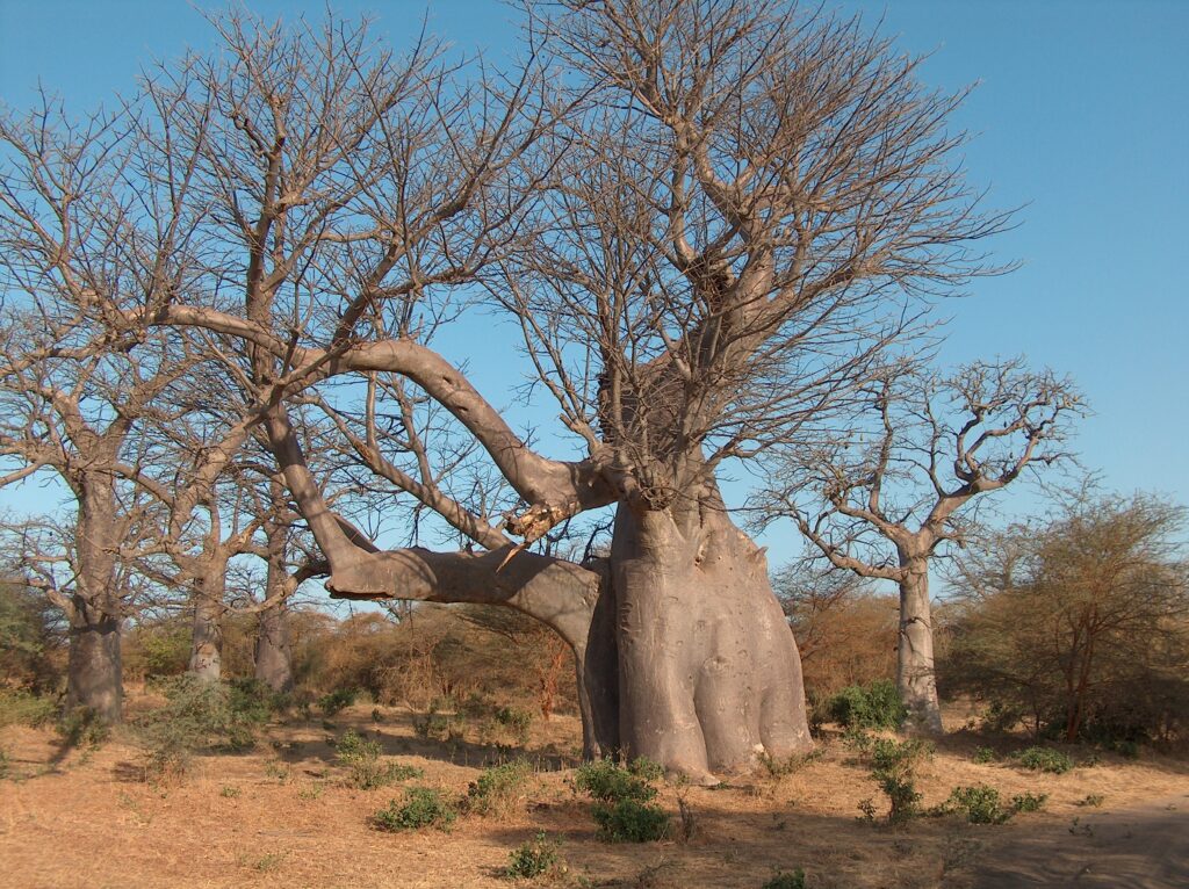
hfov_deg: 50.2
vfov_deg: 38.6
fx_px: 1270
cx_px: 594
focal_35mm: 37
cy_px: 444
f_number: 4
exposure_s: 1/562
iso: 100
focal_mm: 7.6
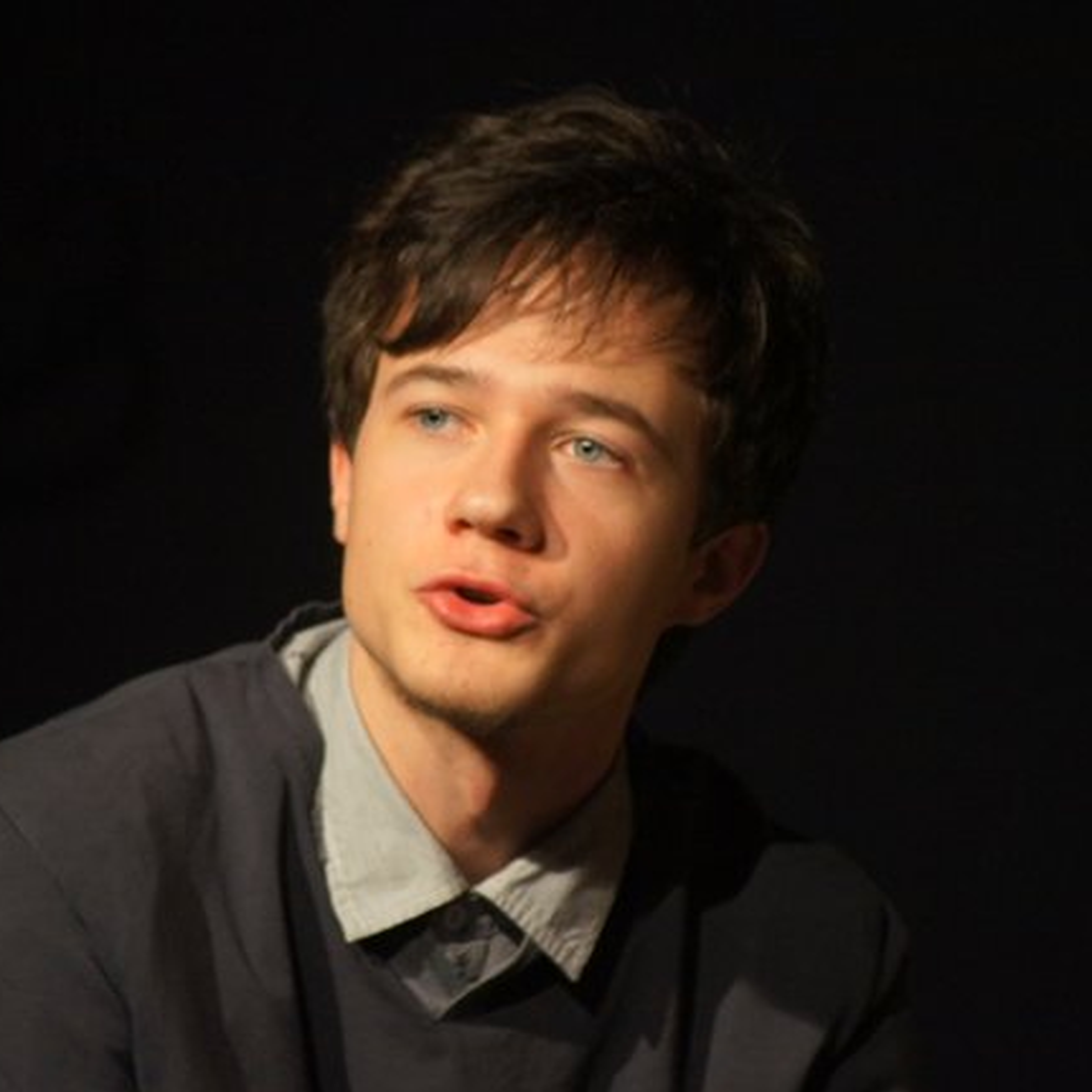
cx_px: 503
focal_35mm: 578
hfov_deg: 3.0
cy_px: 546
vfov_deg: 3.0
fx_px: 20629
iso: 1600
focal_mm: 300
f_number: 5.6
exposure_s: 1/50
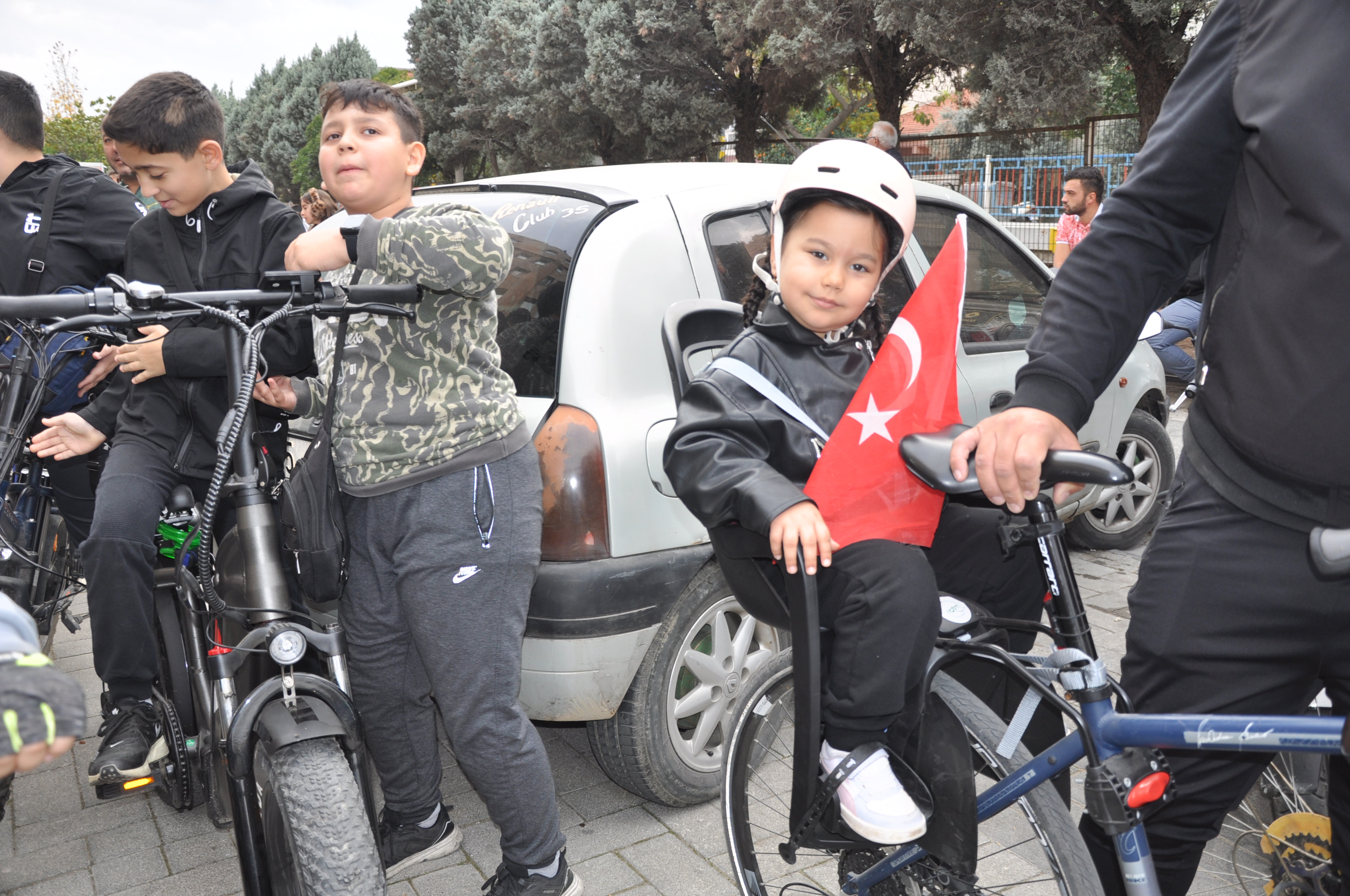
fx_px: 1011
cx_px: 675
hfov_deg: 67.4
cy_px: 448
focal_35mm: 27
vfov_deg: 47.8
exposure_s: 1/200
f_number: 3.5
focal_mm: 18
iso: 200
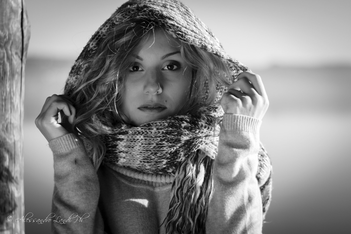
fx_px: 731
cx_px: 176
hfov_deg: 27.0
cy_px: 117
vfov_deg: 18.2
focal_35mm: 75
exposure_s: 1/3200
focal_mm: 50
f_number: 2
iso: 200
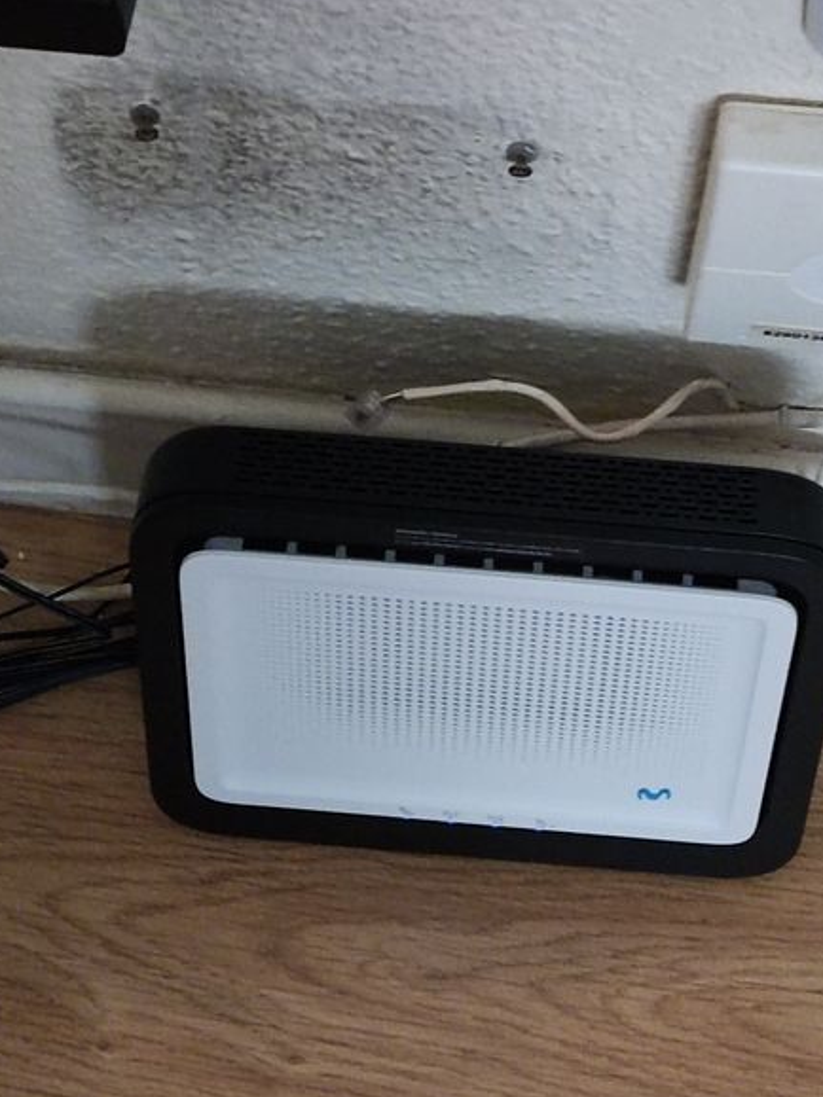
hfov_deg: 16.8
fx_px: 2791
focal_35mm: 88
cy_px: 243
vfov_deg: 22.0
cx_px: 393
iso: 1481
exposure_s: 1/25
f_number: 1.79
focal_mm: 4.71
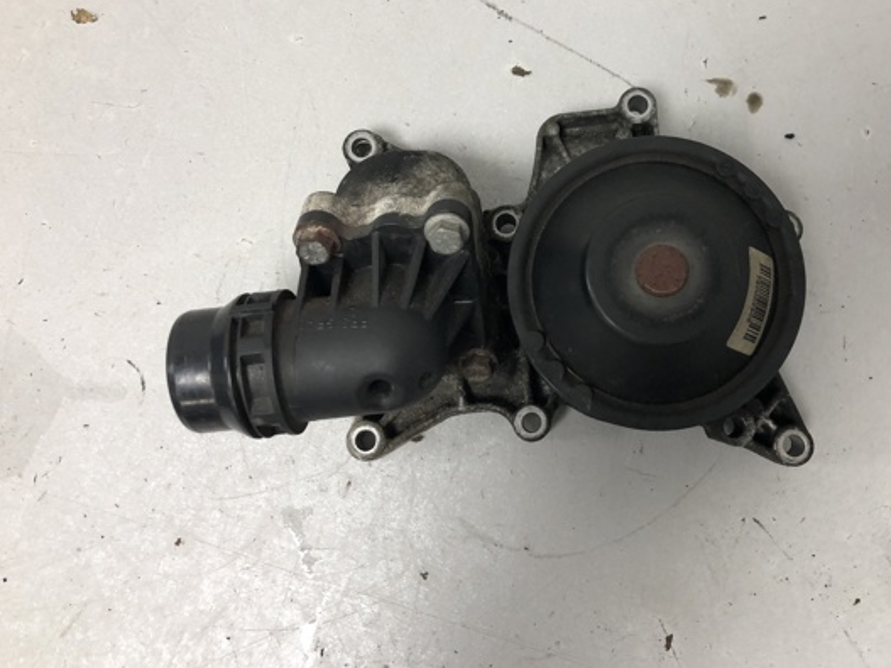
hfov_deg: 53.6
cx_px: 534
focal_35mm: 34
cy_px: 276
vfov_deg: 41.6
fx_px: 875
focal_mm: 4
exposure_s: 1/25
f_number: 1.8
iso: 32
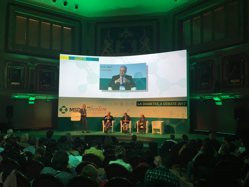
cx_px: 124
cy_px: 94
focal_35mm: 29
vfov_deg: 48.2
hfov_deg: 61.7
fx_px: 209
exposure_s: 1/33
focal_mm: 4.15
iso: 50
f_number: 2.2
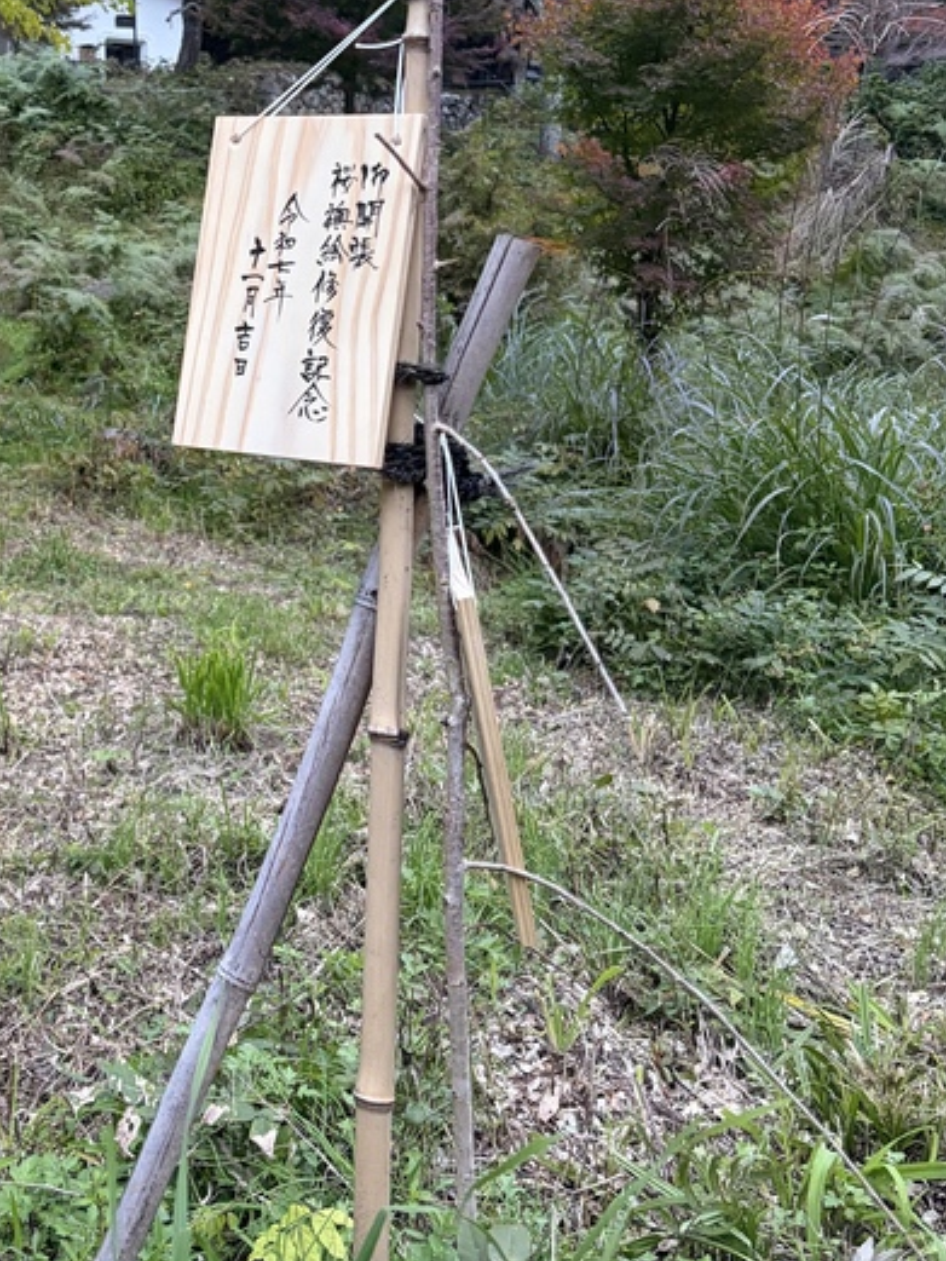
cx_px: 148
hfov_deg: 28.8
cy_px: 345
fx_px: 1785
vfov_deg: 38.1
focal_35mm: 49
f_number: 1.6
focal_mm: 5.96
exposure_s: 1/60
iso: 400
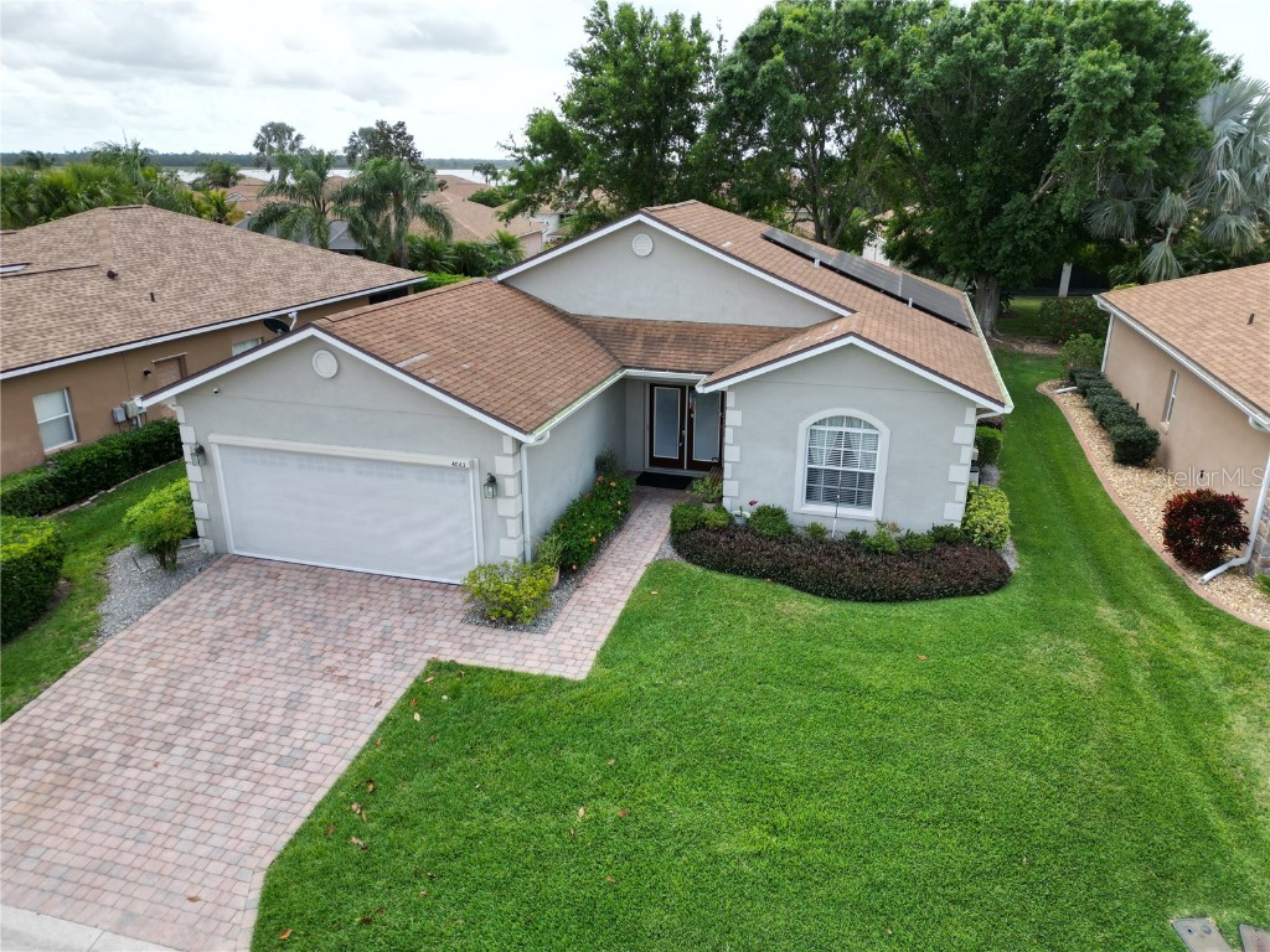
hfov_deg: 71.6
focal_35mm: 24
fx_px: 881
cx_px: 635
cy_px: 476
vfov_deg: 56.8
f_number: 1.7
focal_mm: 6.72
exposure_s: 1/2000
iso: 120
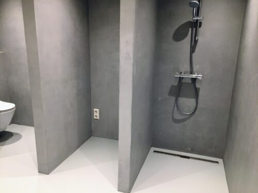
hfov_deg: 61.7
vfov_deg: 48.2
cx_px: 129
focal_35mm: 29
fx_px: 216
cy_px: 96
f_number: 2.2
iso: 125
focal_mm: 4.15
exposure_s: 1/33
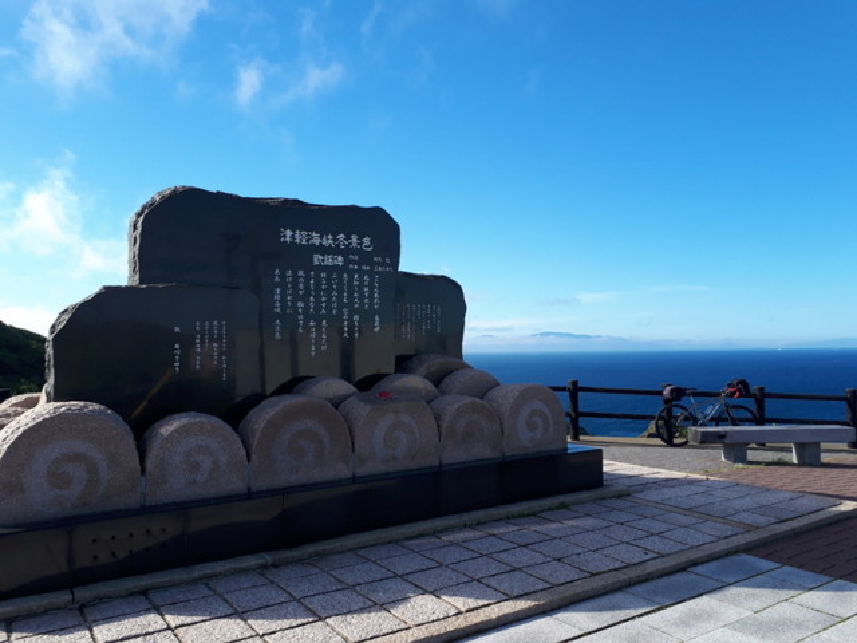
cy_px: 322
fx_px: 668
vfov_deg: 51.4
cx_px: 428
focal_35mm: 27
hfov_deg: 65.3
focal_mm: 3.6
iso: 40
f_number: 1.9
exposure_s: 1/1007
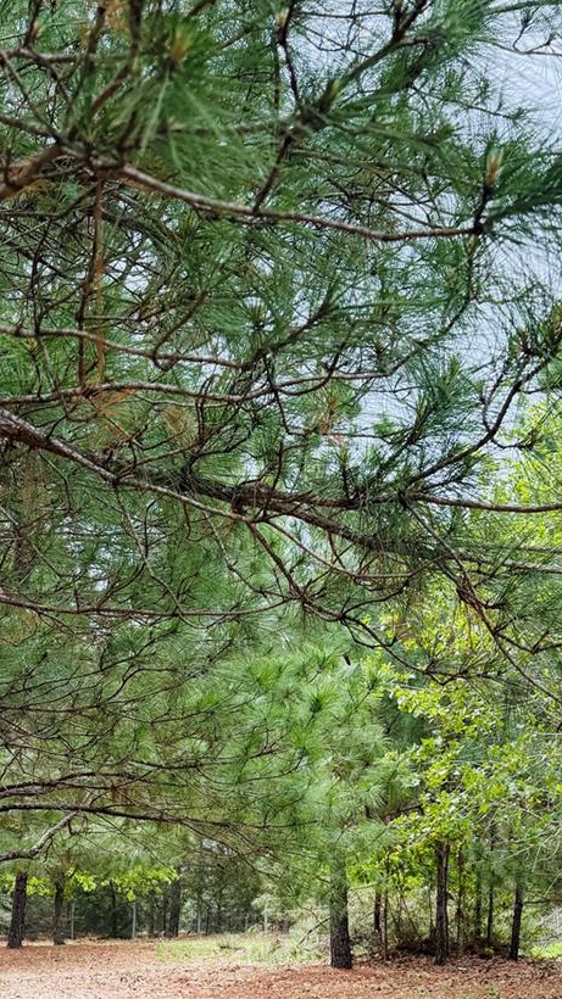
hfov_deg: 24.4
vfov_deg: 40.3
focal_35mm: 49
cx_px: 330
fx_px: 1299
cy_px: 810
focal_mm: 6.76
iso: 100
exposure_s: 1/831
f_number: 1.78
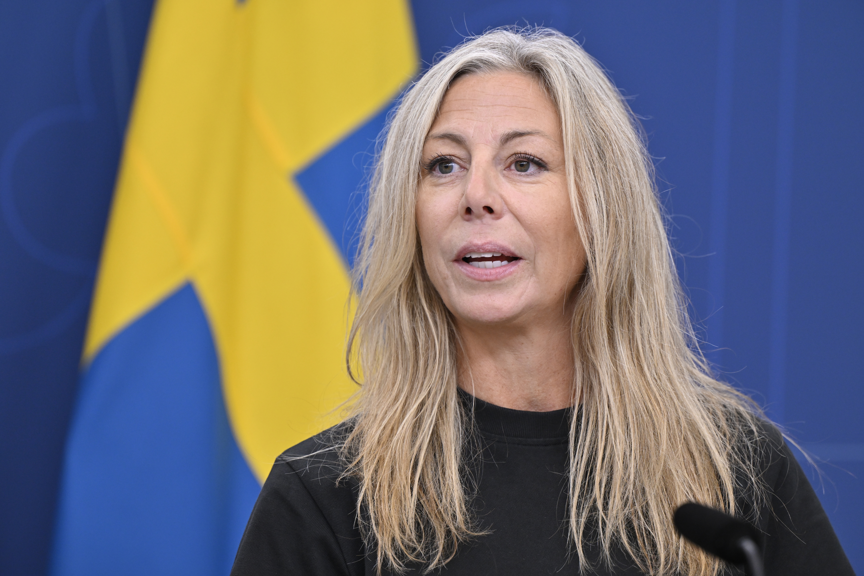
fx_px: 4080
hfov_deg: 12.1
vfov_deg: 8.1
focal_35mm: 170
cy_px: 288
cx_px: 432
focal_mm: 170
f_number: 4
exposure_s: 1/250
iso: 1250
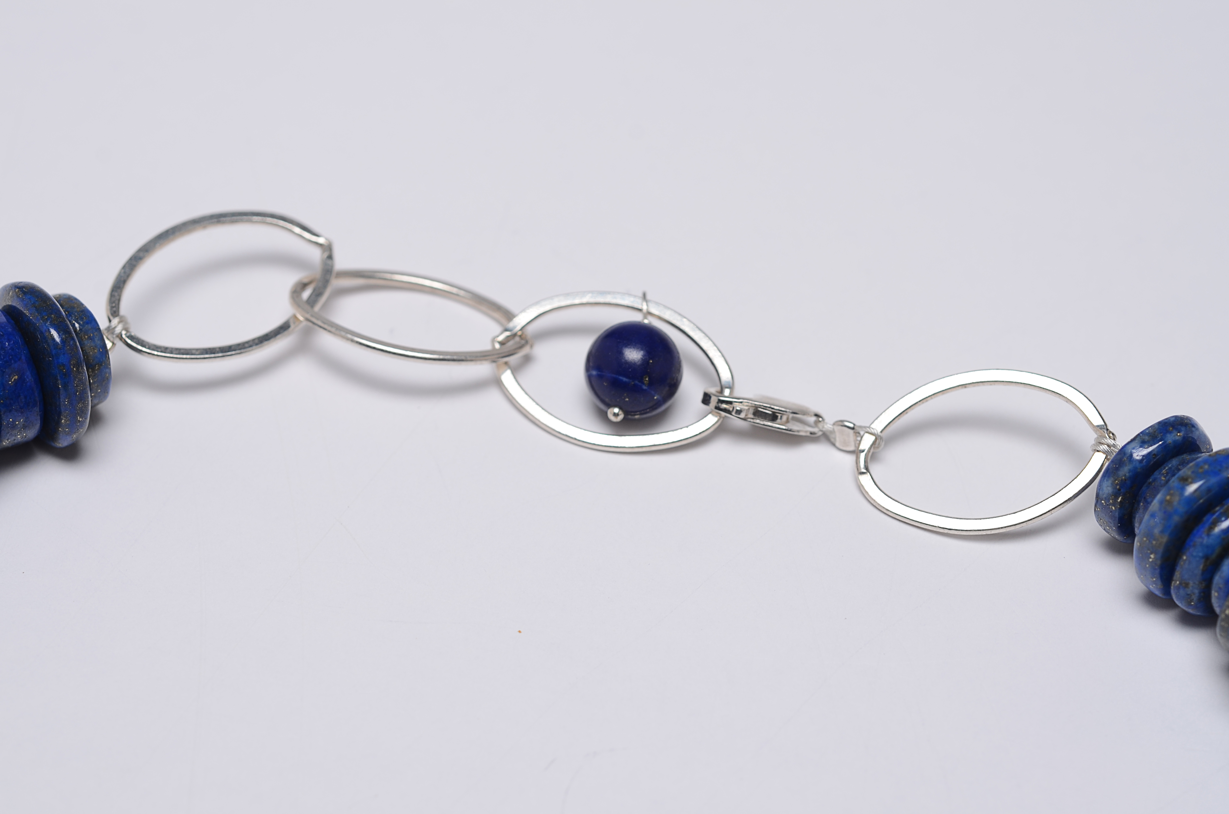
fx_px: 3066
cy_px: 407
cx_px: 614
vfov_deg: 15.1
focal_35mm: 90
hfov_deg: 22.7
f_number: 9
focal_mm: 60
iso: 100
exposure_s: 1/80
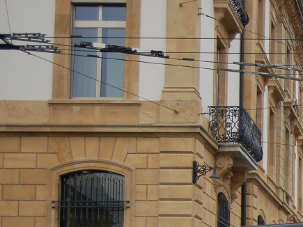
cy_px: 282
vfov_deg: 12.8
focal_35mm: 112
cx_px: 452
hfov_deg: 16.1
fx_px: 980
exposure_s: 1/640
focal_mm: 26
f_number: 4
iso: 400
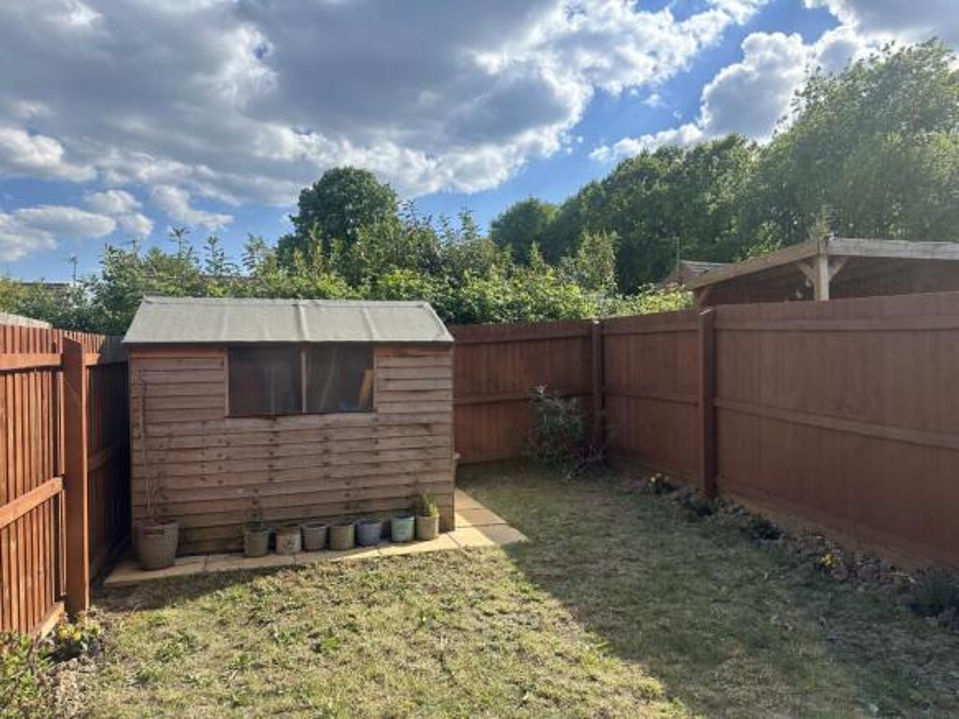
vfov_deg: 56.8
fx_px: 665
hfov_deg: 71.6
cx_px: 480
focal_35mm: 24
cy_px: 360
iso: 80
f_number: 1.78
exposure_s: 1/3472
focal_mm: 6.86
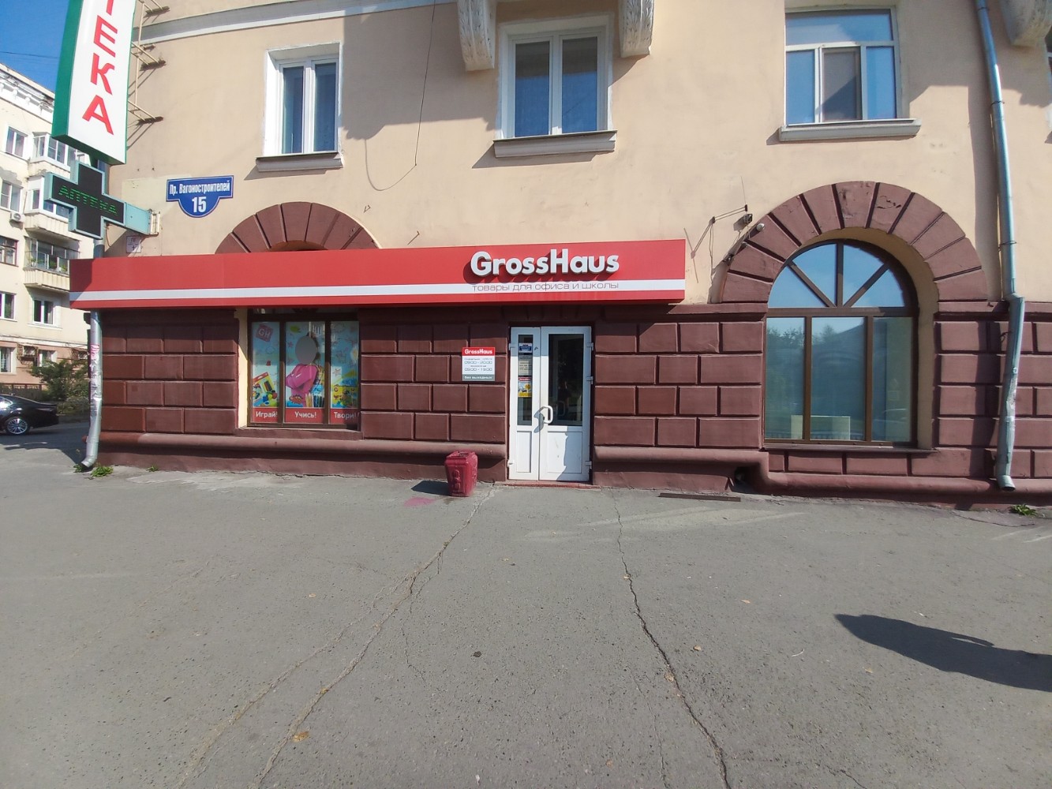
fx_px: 395
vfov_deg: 89.9
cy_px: 394
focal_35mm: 13
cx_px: 526
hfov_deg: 106.2
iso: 40
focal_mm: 1.42
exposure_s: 1/1429
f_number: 2.2
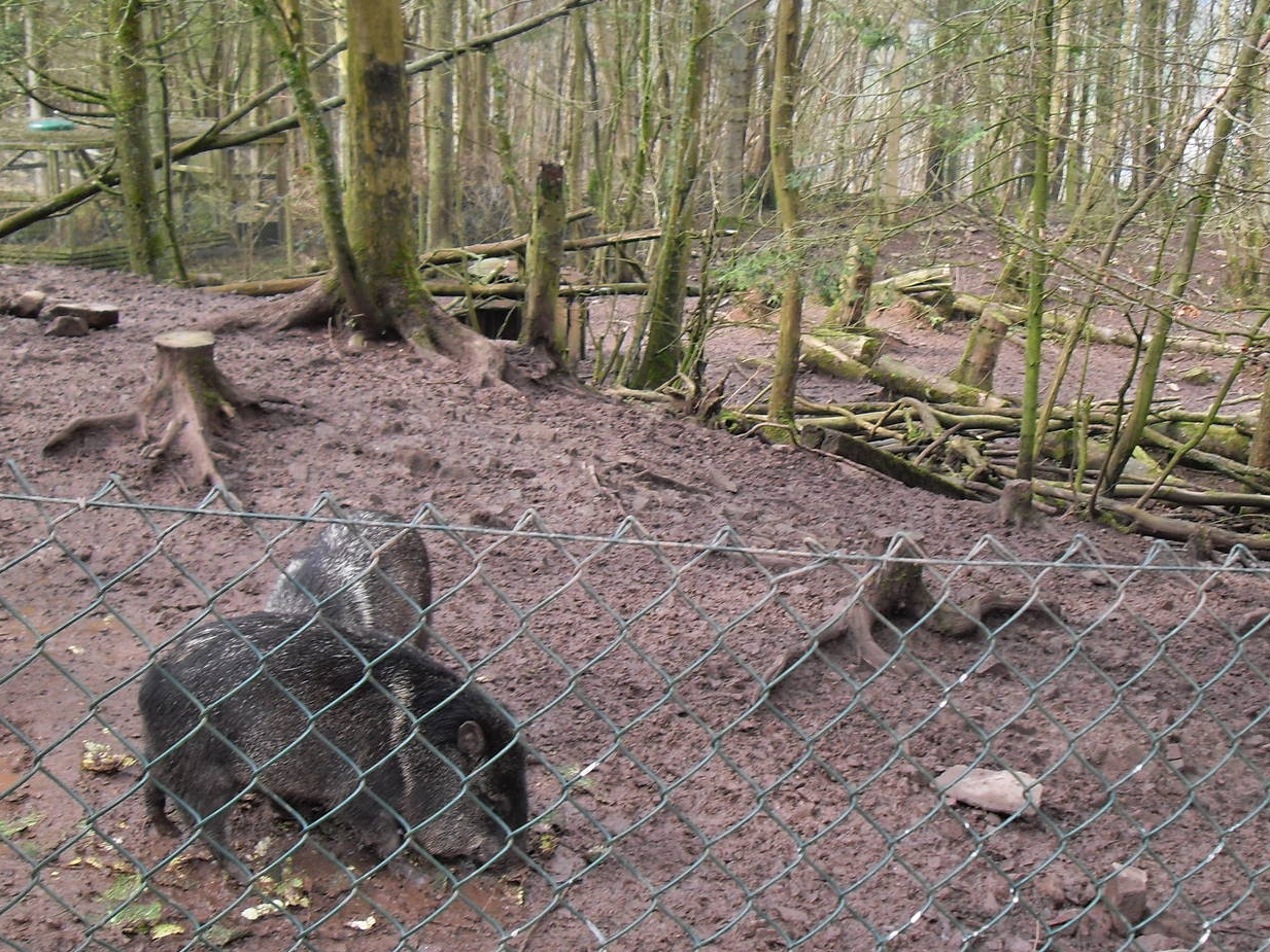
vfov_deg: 30.3
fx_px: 1761
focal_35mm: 48
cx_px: 765
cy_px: 445
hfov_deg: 39.5
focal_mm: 6.3
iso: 80
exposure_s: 1/90
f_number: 2.8
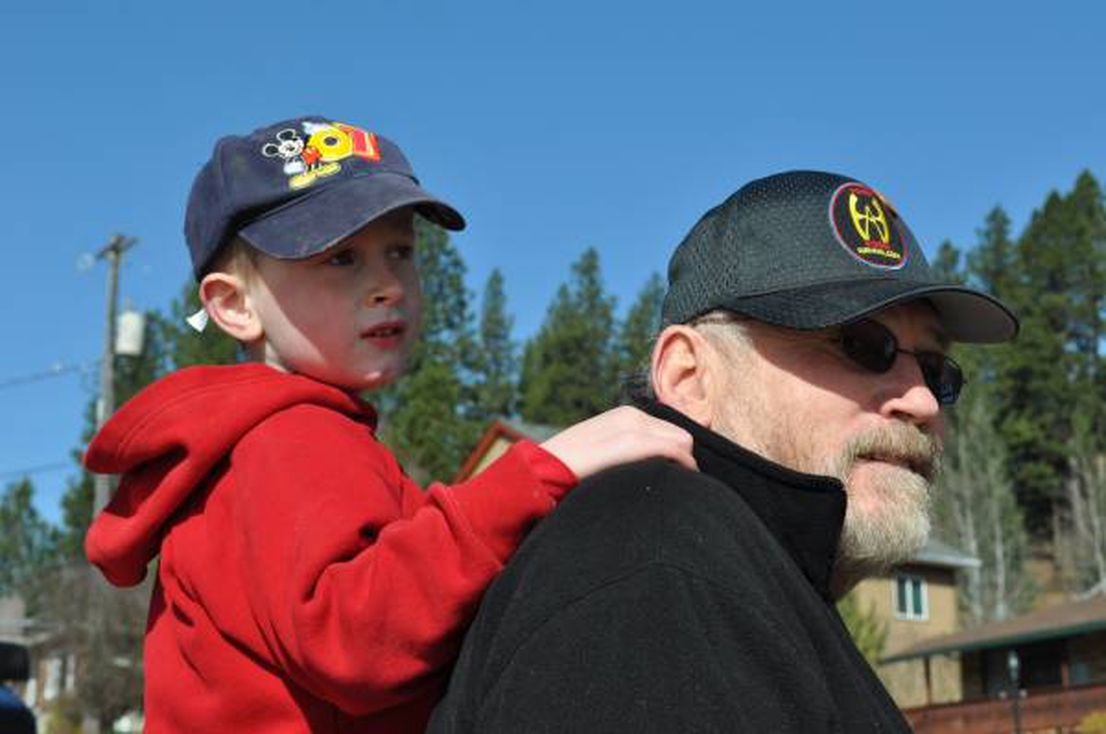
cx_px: 553
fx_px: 1932
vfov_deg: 21.5
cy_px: 367
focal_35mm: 63
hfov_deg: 31.9
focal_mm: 42
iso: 200
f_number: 10
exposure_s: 1/400
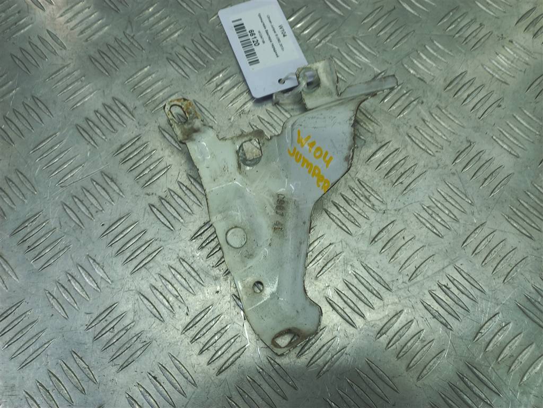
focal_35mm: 25
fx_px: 392
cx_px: 272
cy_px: 204
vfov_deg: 54.9
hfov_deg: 69.4
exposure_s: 1/50
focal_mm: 4.6
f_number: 1.8
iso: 40
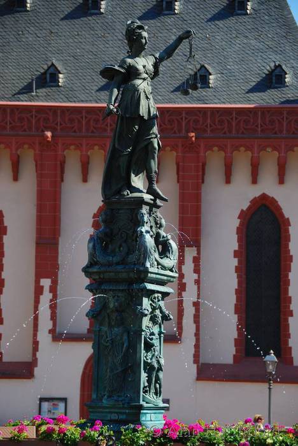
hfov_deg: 10.2
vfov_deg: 15.2
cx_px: 149
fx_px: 1673
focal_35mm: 135
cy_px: 223
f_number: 5.3
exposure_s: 1/400
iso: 140
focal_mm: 90
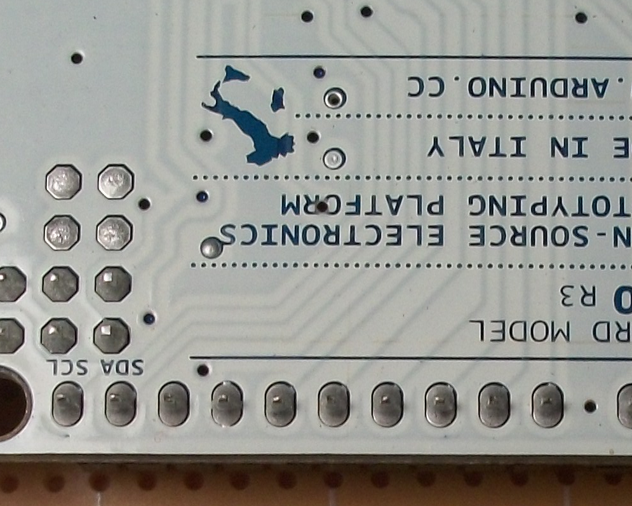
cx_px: 398
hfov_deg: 16.7
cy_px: 605
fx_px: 2151
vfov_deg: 13.1
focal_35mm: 115
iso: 80
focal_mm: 5.7
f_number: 2.9
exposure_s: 1/100
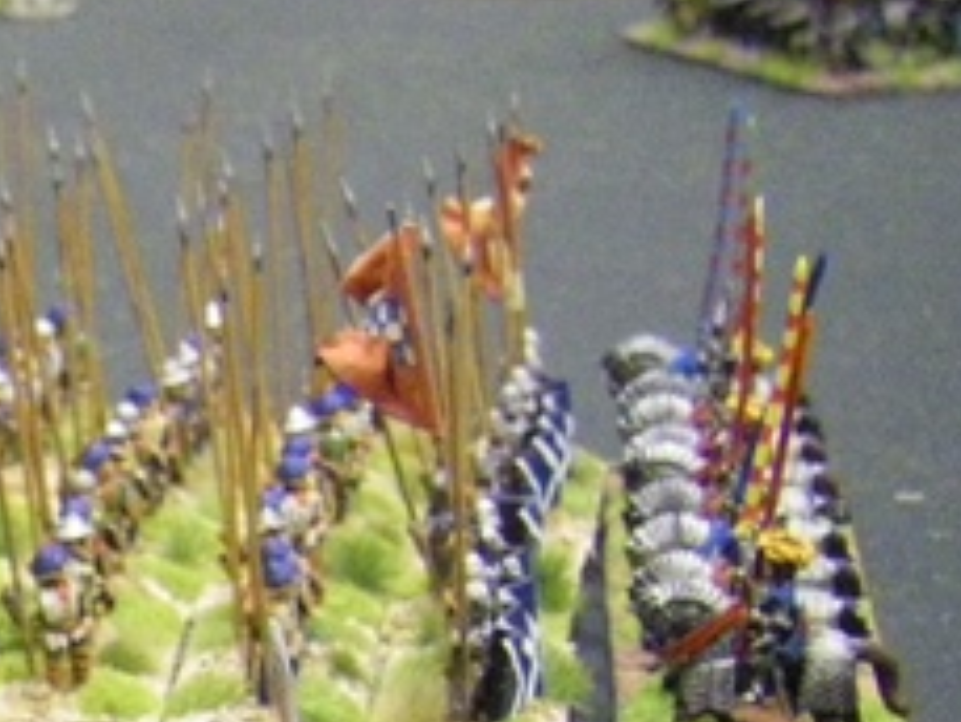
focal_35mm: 126
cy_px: 1070
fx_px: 3500
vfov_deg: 11.3
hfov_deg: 14.7
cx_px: -436
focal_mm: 6.3
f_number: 3.5
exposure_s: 1/20
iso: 800
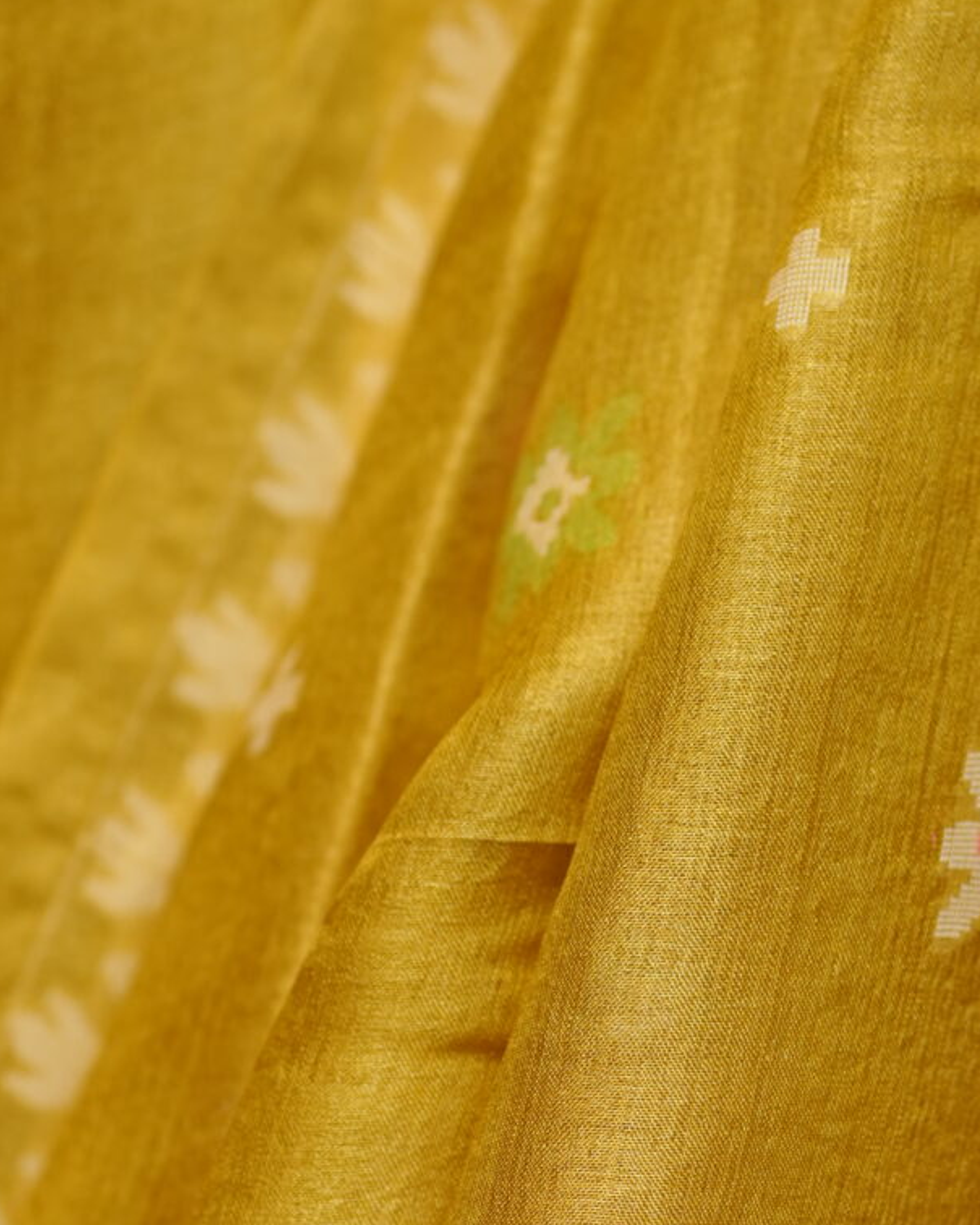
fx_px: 9787
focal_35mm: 270
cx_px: 626
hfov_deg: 5.7
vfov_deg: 7.1
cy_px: 1486
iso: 200
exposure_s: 1/100
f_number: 2.8
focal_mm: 85
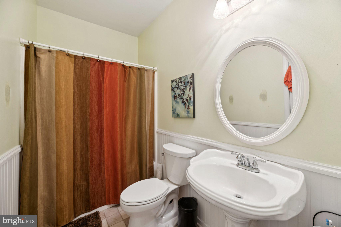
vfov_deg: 81.2
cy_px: 114
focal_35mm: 14
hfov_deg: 104.3
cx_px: 170
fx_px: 133
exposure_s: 1/8
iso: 400
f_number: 8
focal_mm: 14
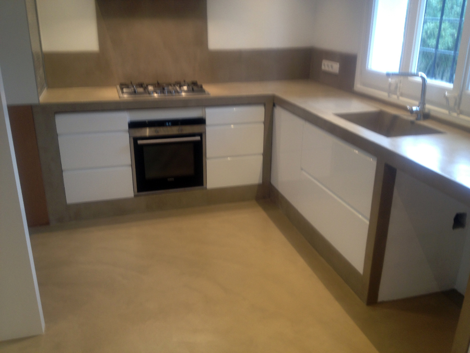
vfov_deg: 40.7
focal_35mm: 35
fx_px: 475
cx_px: 235
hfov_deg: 52.6
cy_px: 176
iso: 50
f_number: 2.4
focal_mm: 4.28
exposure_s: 1/20
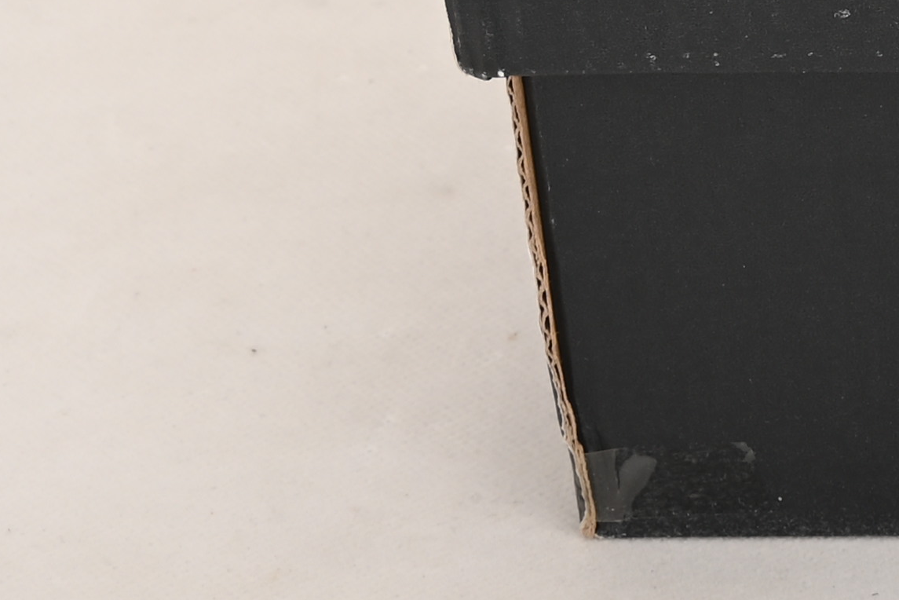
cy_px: -555
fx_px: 5120
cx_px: 1879
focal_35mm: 205
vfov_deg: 6.5
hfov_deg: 9.3
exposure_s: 1/200
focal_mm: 39
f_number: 11
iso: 100
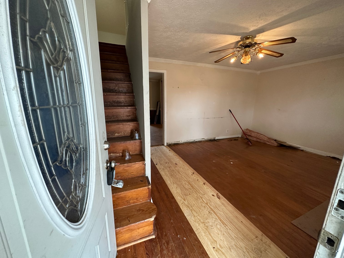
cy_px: 129
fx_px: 139
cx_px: 172
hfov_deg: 102.1
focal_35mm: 14
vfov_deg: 85.7
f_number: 2.2
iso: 320
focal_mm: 2.22
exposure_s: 1/60
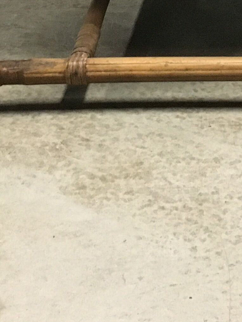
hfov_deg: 12.7
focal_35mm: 115
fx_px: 1072
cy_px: -191
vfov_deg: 15.5
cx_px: 236
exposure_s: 1/17
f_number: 2.2
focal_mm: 4.15
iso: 250
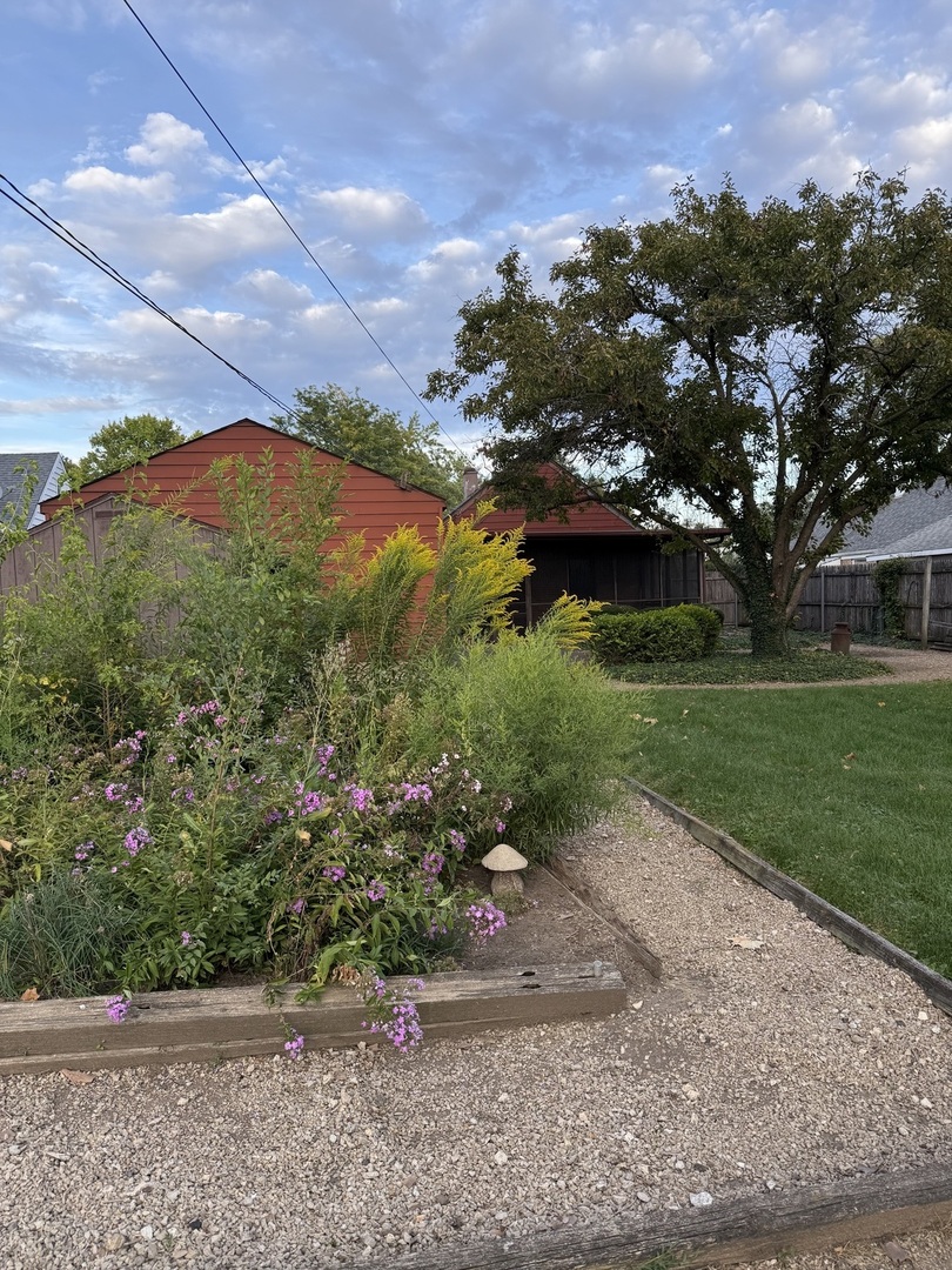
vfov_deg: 71.6
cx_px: 476
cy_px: 635
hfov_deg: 56.8
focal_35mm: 24
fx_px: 880
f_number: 1.78
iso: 80
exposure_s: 1/314
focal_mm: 6.76
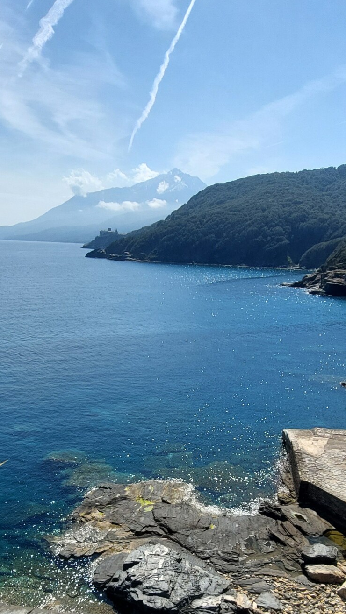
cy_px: 416
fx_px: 457
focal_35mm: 28
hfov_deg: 41.5
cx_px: 180
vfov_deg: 65.9
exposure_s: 1/2569
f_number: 2.2
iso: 50
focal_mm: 1.74
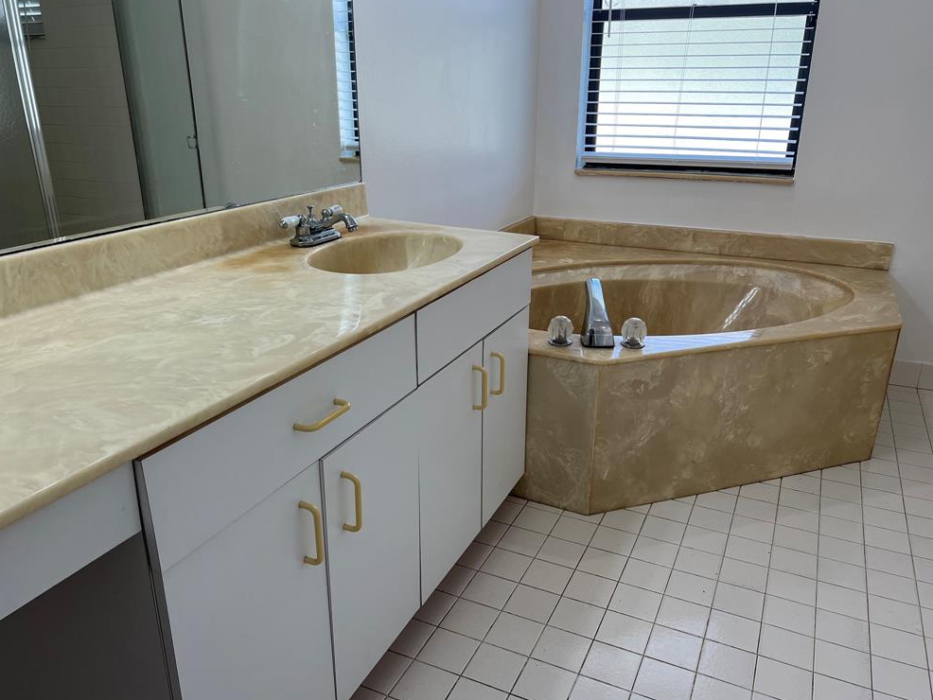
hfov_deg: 65.3
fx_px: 728
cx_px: 459
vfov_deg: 51.4
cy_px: 342
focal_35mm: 27
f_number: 1.5
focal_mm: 5.7
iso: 50
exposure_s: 1/350
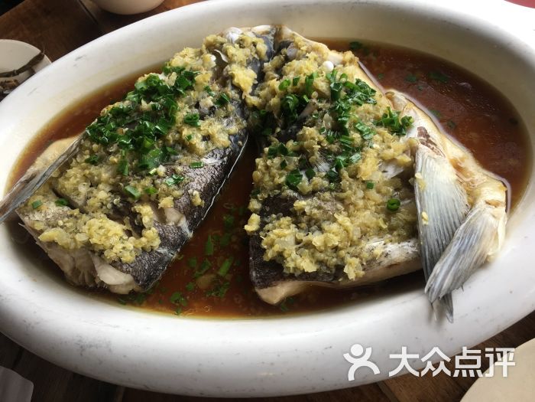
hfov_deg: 61.7
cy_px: 201
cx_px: 268
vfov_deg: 48.2
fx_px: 448
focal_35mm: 29
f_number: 2.2
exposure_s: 1/100
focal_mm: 4.15
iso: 32
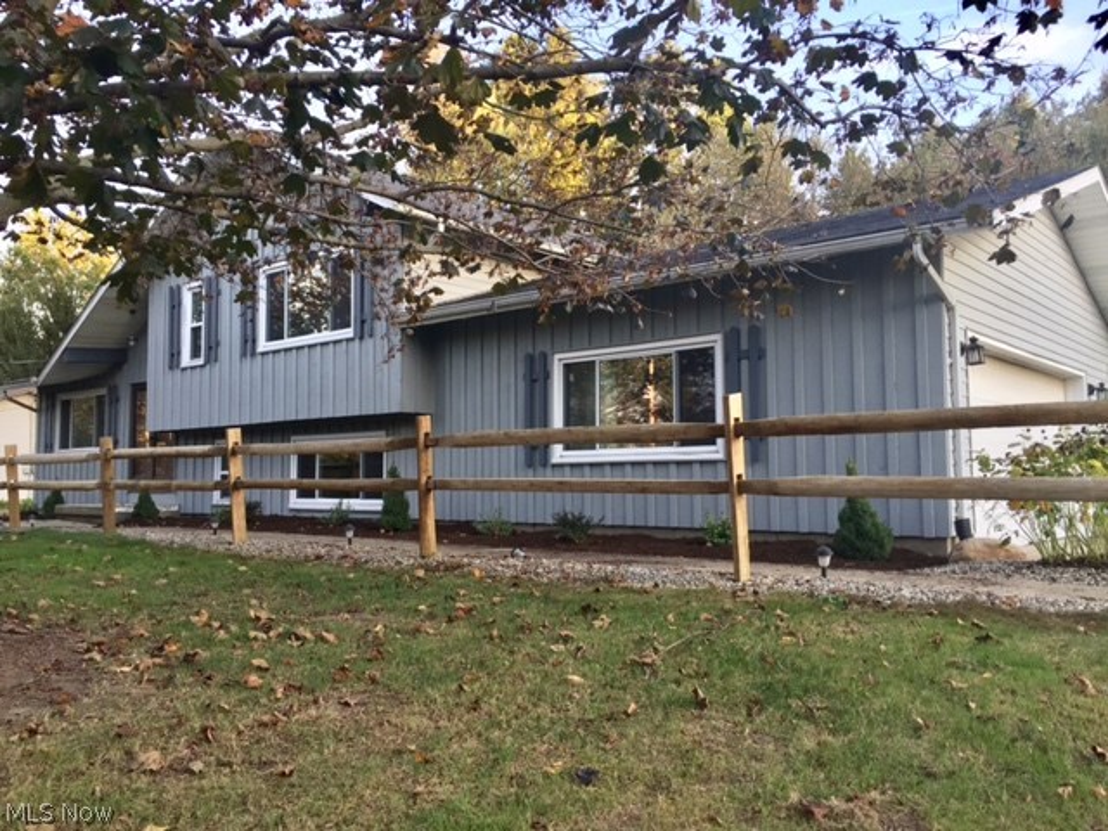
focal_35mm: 29
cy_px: 416
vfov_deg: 48.2
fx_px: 928
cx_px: 554
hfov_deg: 61.7
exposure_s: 1/120
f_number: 2.2
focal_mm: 4.15
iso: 50
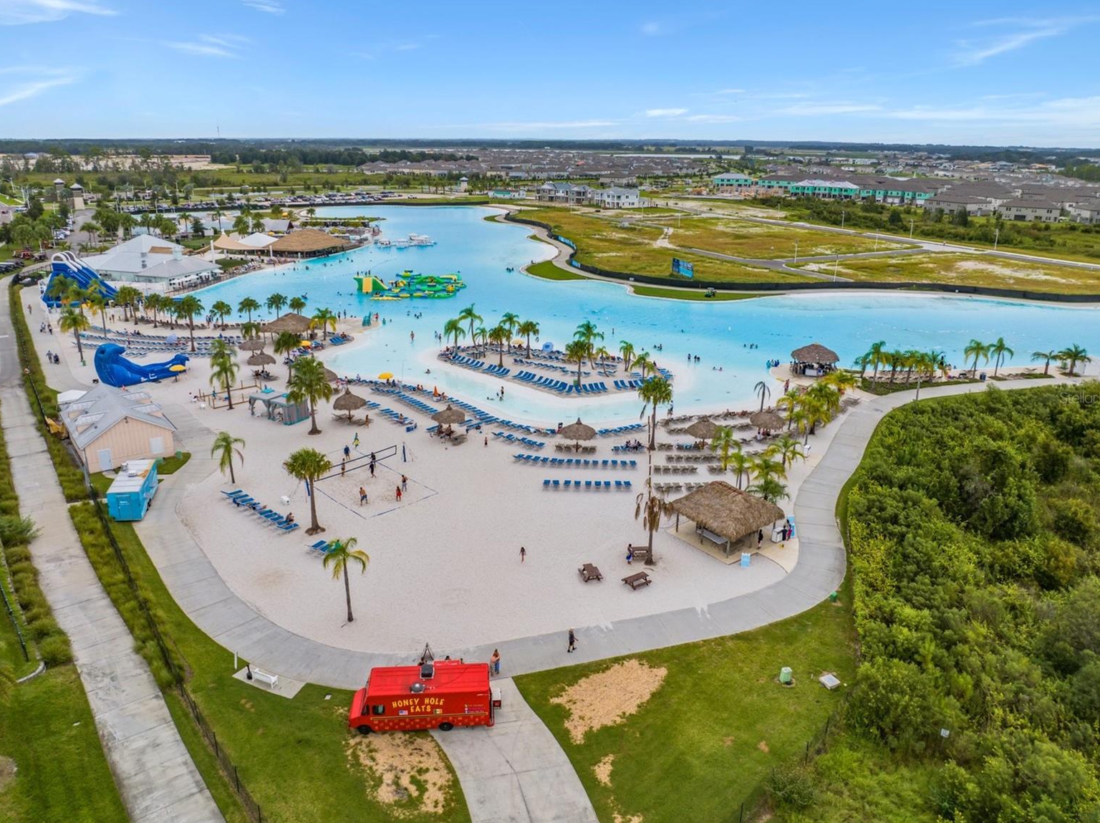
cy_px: 397
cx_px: 554
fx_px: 794
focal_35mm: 25
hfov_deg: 69.4
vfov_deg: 54.8
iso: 100
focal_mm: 12.29
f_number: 2.8
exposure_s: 1/1250
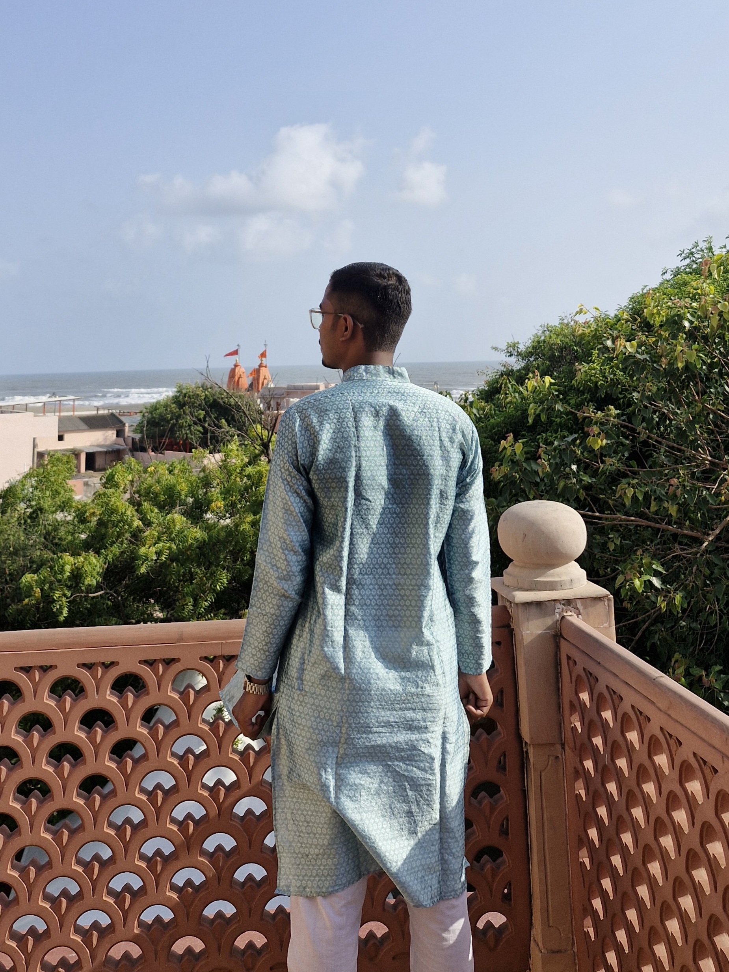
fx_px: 646
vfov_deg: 73.9
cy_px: 486
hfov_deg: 58.9
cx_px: 364
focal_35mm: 23
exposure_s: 1/2500
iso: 50
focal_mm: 5.54
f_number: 1.8
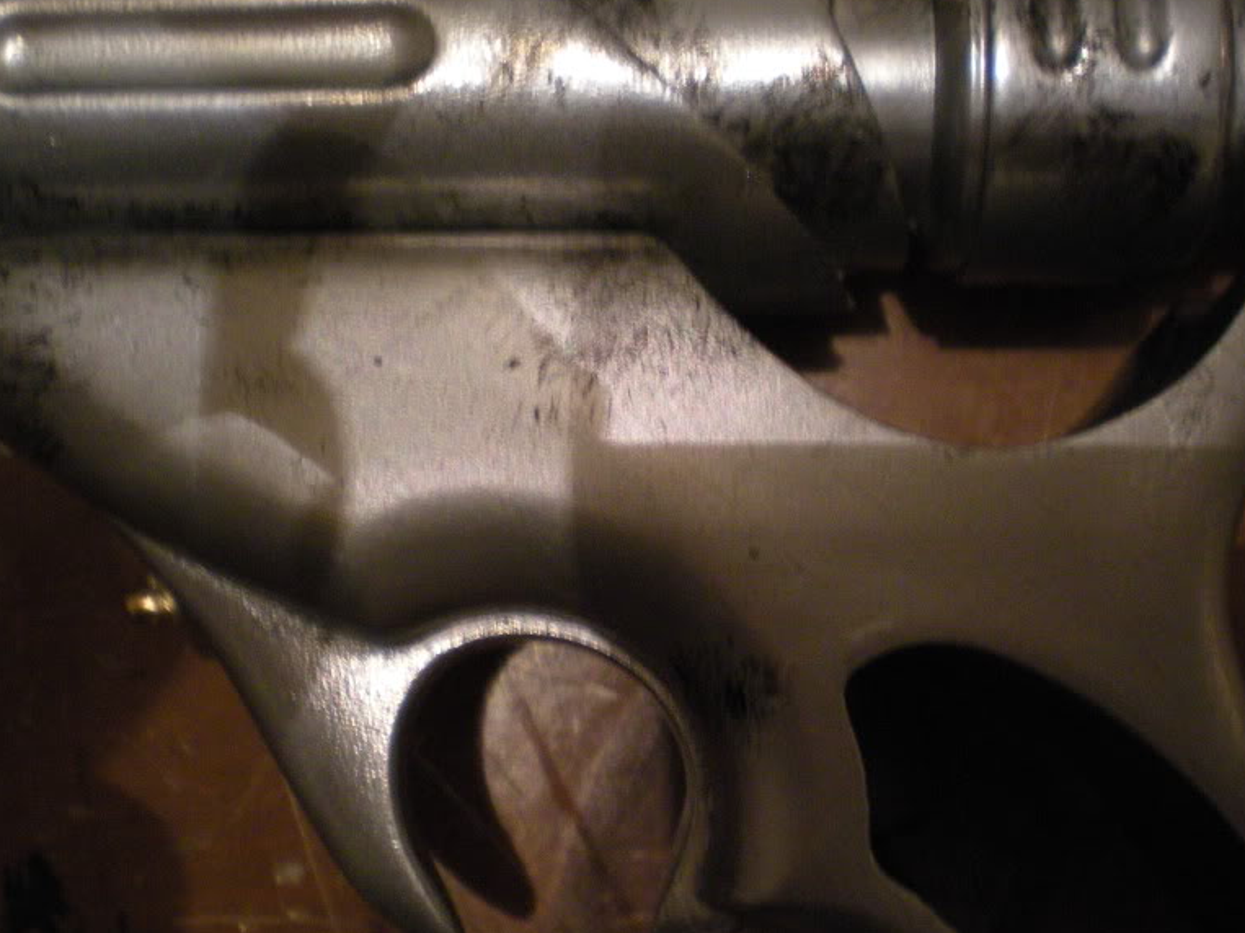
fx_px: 1834
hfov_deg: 37.5
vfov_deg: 28.5
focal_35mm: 51
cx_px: 643
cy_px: 537
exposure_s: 1/8
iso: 330
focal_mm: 6.3
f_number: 3.1
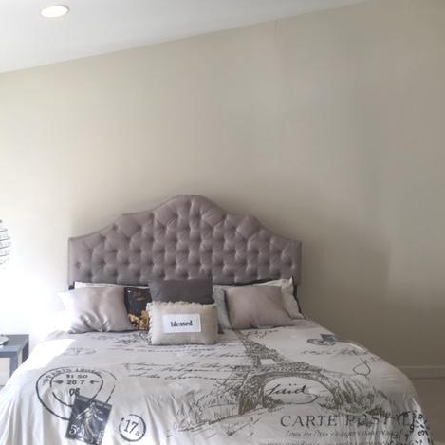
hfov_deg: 47.1
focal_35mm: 35
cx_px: 191
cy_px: 226
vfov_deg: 47.2
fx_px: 509
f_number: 2.2
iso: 50
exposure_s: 1/120
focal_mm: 4.15
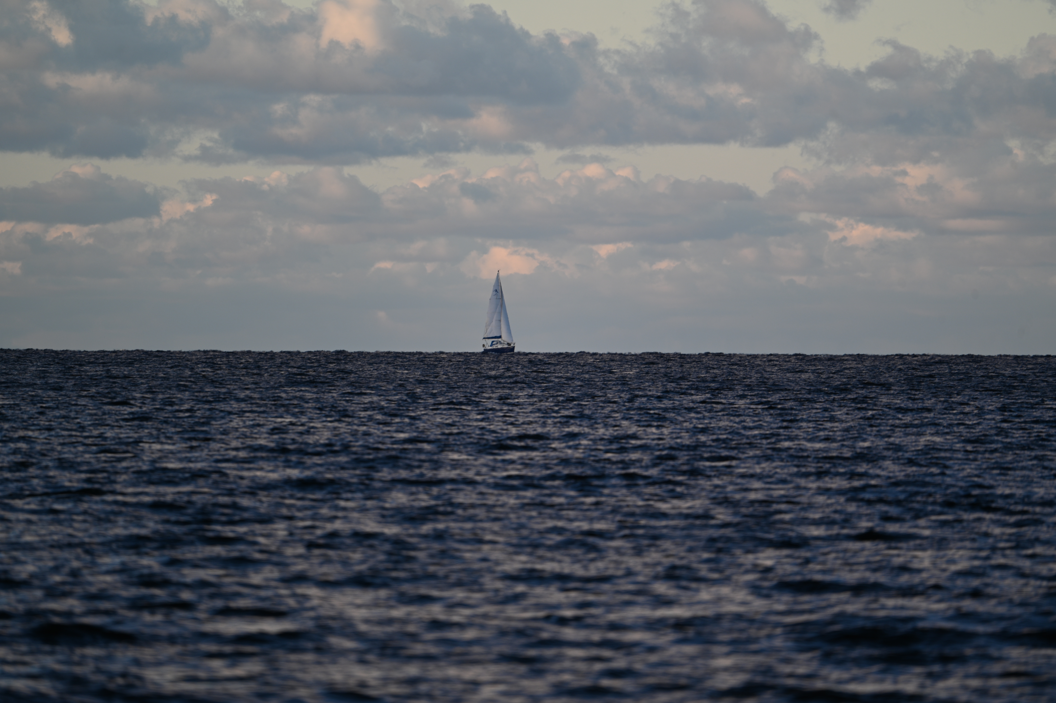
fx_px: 14657
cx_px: 528
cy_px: 352
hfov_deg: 4.1
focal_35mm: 500
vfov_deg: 2.7
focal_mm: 500
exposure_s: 1/160
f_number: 6.7
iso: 100
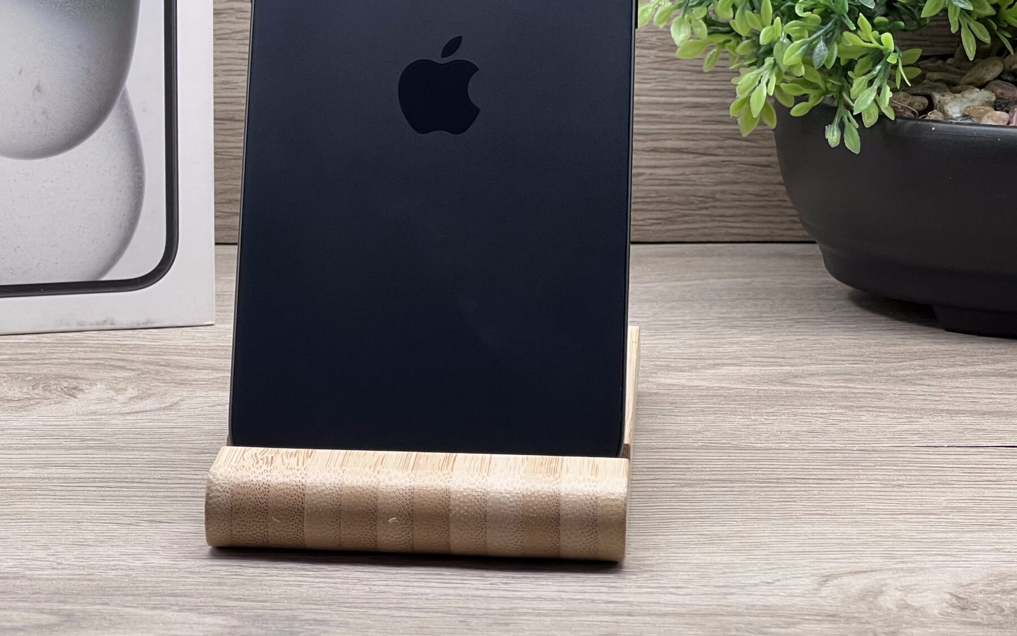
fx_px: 3188
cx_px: 360
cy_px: 112
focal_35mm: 115
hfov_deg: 18.1
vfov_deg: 11.3
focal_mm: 9
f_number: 2.8
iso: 100
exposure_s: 1/99
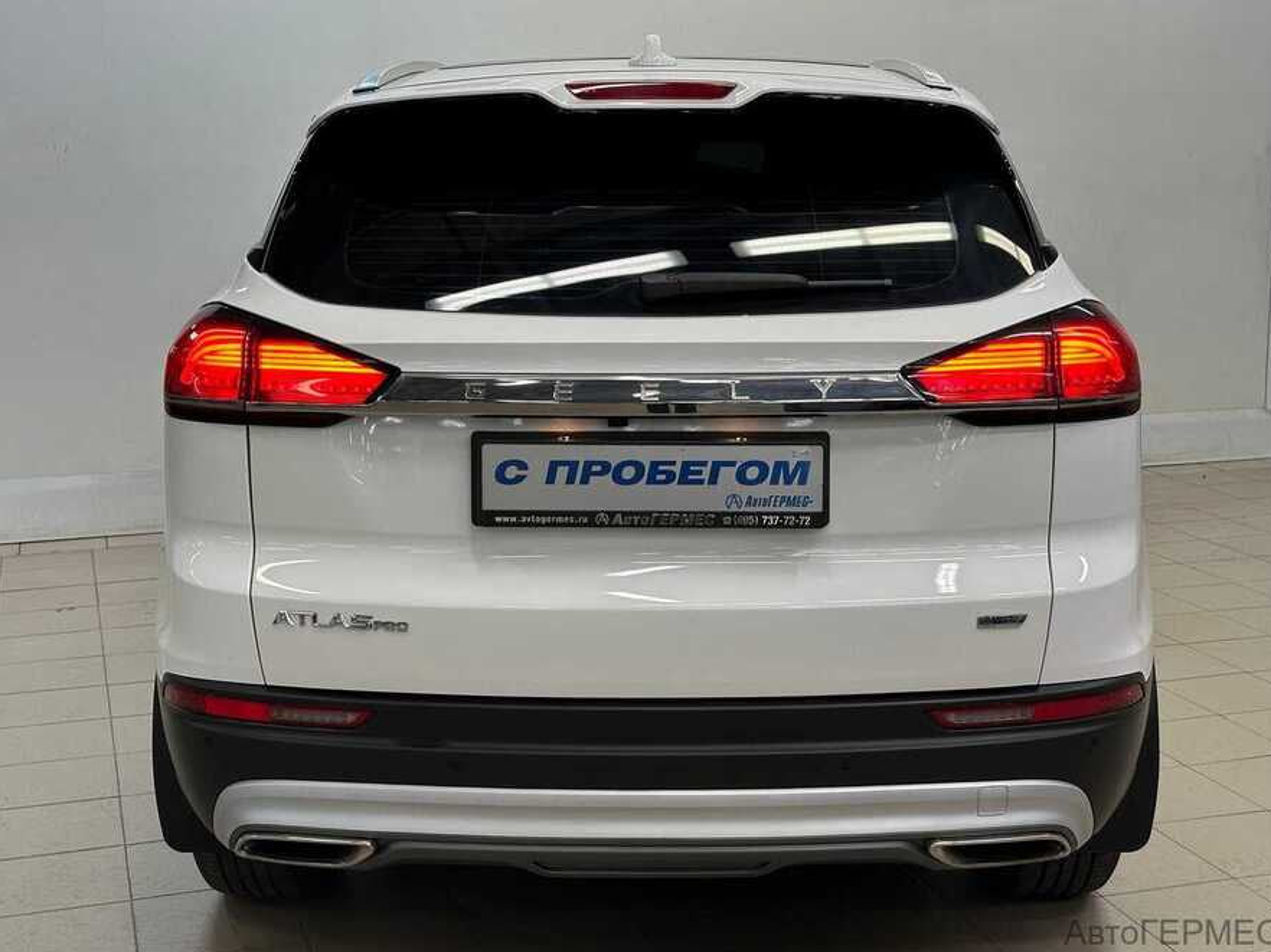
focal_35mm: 49
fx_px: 1799
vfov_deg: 29.7
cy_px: 475
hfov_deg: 38.9
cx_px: 646
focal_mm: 6.86
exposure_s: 1/100
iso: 80
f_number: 1.78
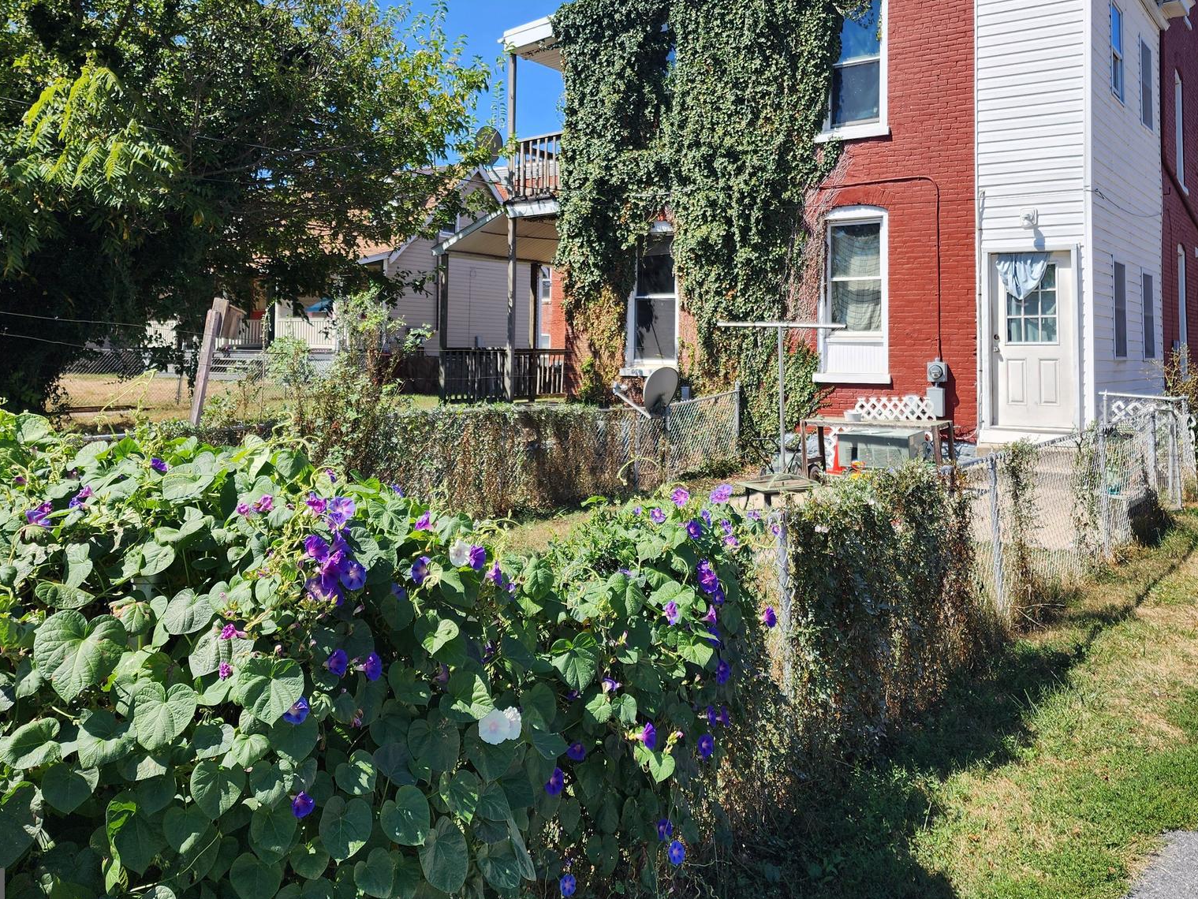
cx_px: 615
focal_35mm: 31
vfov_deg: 45.0
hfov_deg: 58.3
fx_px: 1073
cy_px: 327
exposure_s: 1/720
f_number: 1.8
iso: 12
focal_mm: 6.4
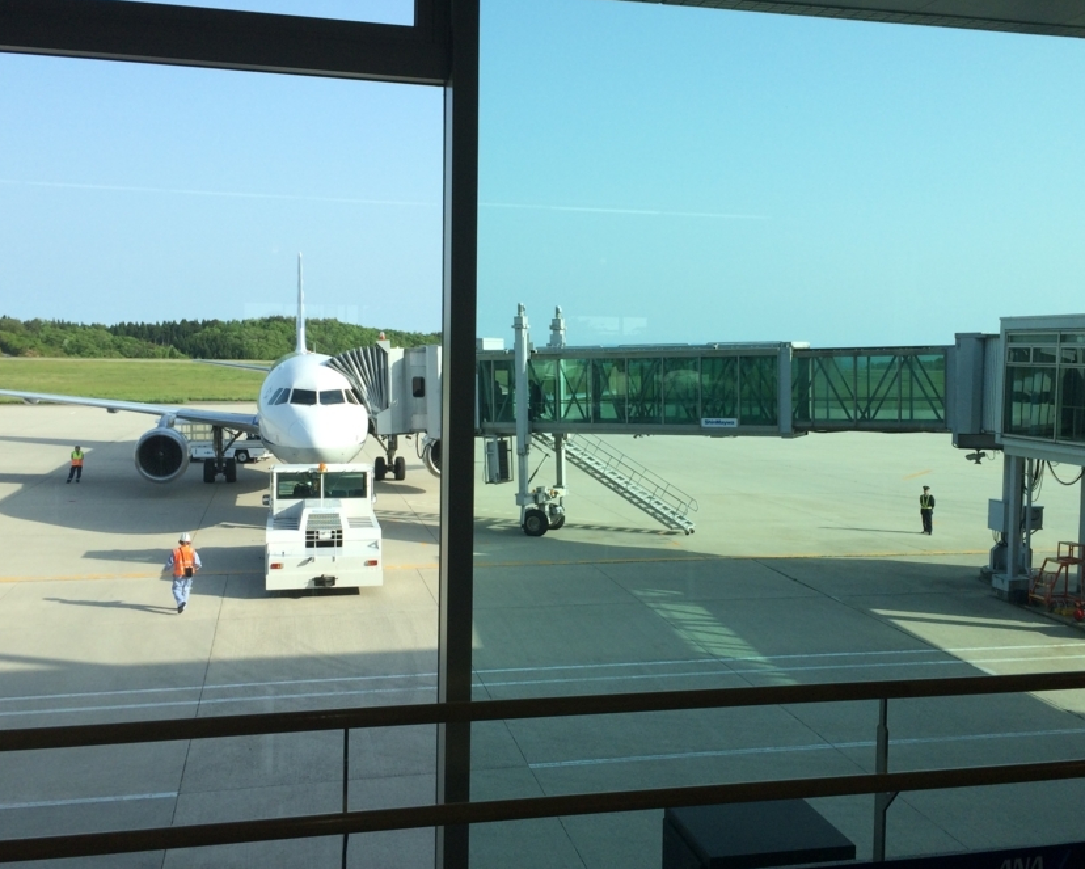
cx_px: 562
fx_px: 1124
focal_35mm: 35
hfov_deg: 51.5
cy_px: 417
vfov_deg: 42.2
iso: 32
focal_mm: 4.15
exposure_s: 1/1001
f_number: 2.2
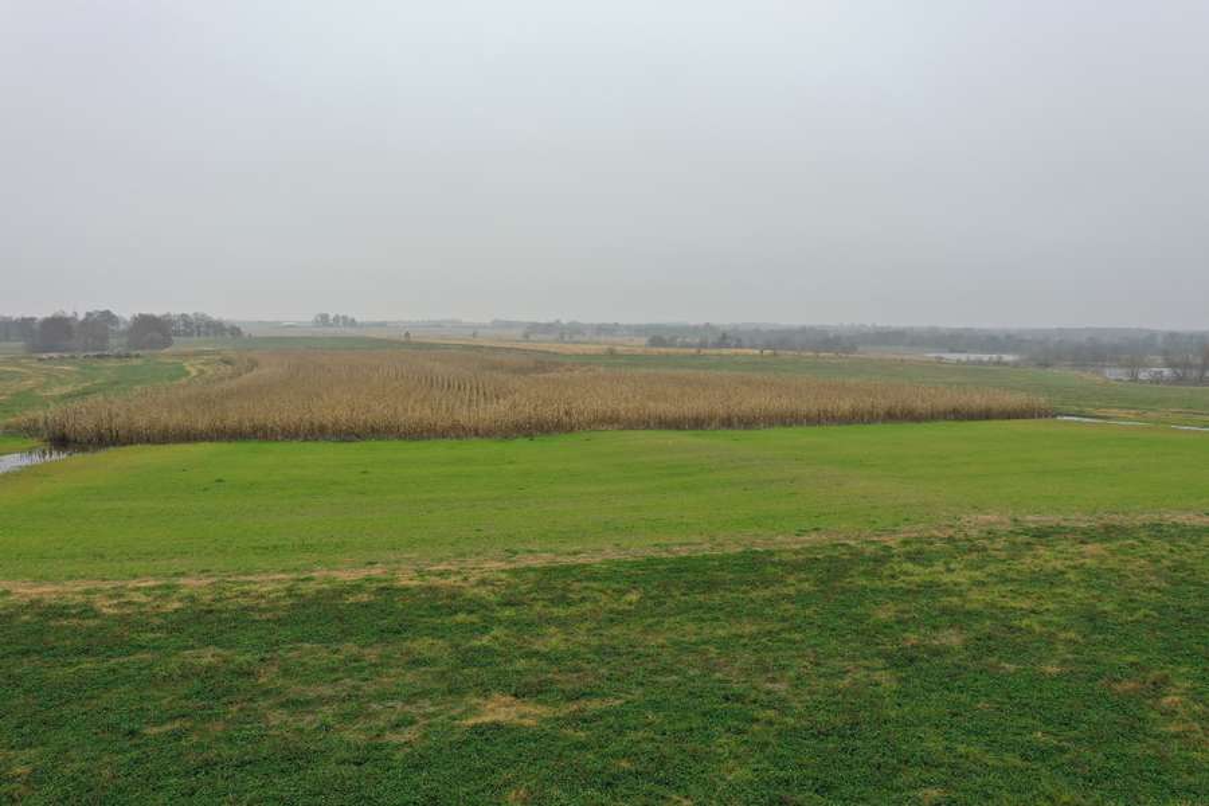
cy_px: 403
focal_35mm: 28
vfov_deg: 46.4
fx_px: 940
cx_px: 604
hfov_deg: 65.5
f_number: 4
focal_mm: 10.26
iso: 100
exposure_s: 1/120
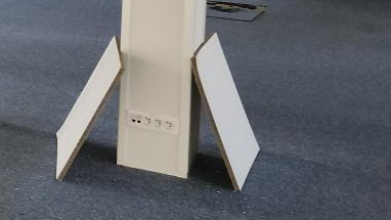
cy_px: -88
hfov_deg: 20.7
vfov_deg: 13.7
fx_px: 871
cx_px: -228
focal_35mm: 84
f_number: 1.8
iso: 64
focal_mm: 5.4
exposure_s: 1/50
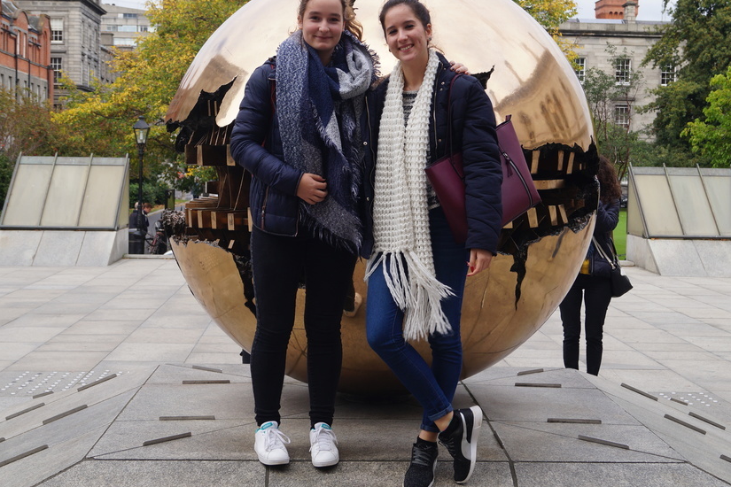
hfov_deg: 31.6
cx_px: 381
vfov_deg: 21.4
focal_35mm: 64
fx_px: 1291
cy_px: 214
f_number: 6.3
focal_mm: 35
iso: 100
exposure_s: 1/80
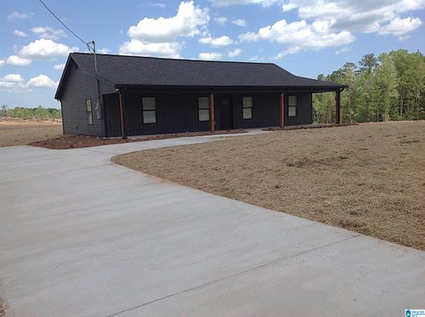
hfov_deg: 52.7
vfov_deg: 40.6
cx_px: 212
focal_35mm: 35
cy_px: 158
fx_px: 429
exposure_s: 1/1513
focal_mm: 4.28
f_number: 2.4
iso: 50
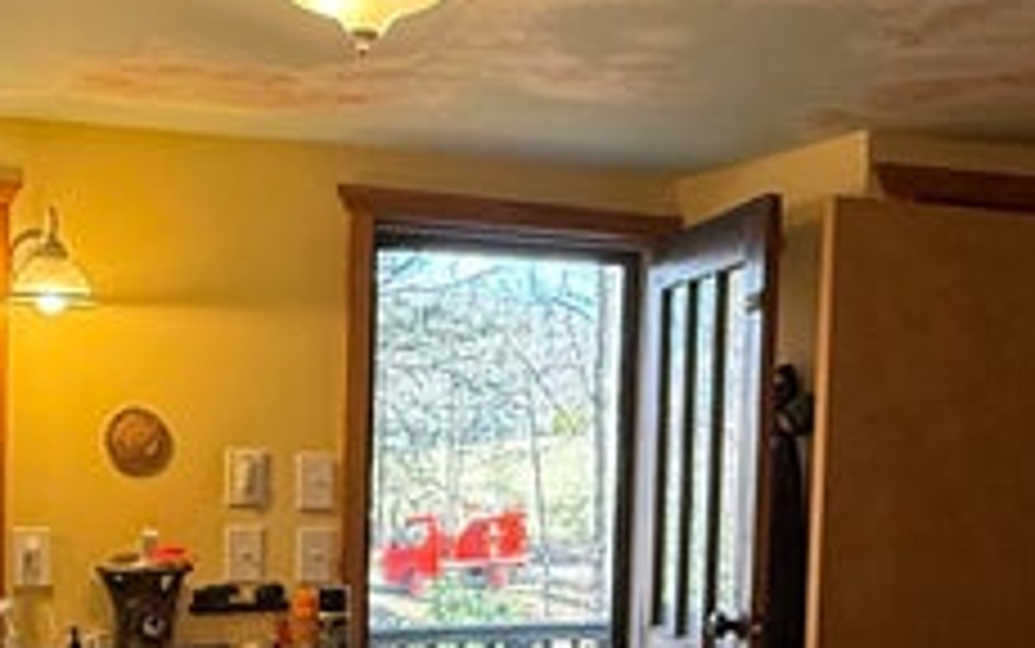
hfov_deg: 36.7
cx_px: 385
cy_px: 513
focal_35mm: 55
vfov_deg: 23.3
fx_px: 1552
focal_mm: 2.22
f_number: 2.2
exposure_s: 1/120
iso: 250
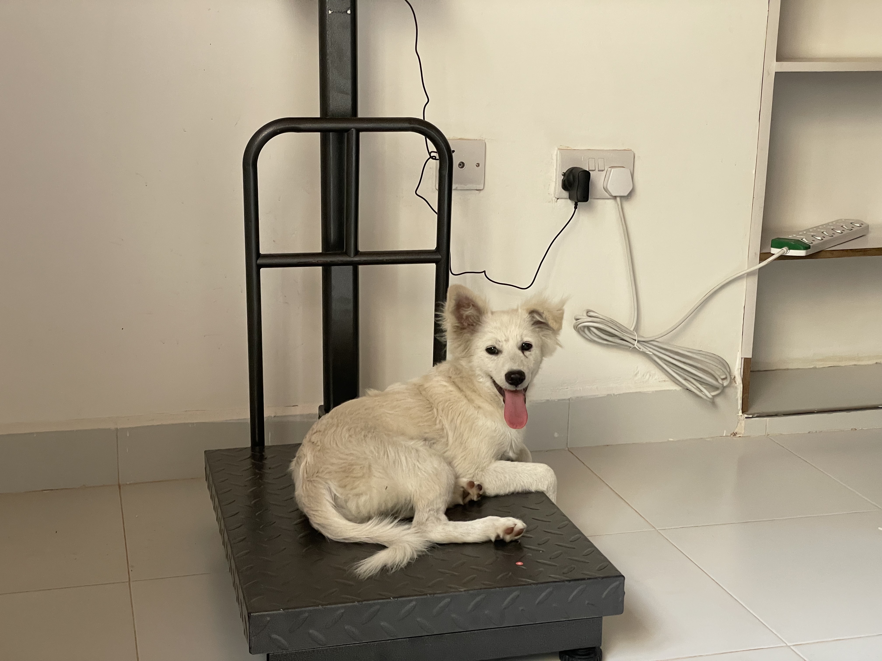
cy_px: 330
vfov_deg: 28.0
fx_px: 1325
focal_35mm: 52
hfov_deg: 36.8
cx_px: 441
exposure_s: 1/64
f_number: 2
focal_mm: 6
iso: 200
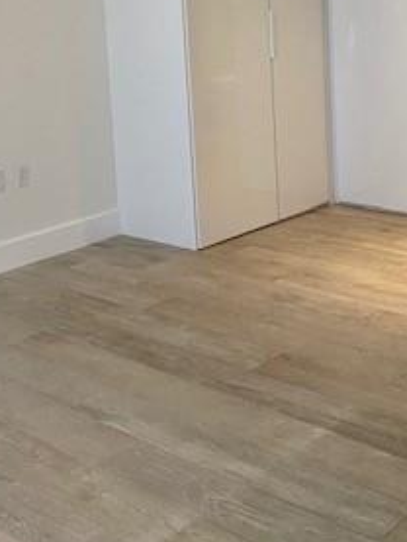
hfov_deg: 24.4
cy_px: 125
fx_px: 940
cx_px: 164
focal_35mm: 60
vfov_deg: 31.5
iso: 100
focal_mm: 4.25
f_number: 1.8
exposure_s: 1/60
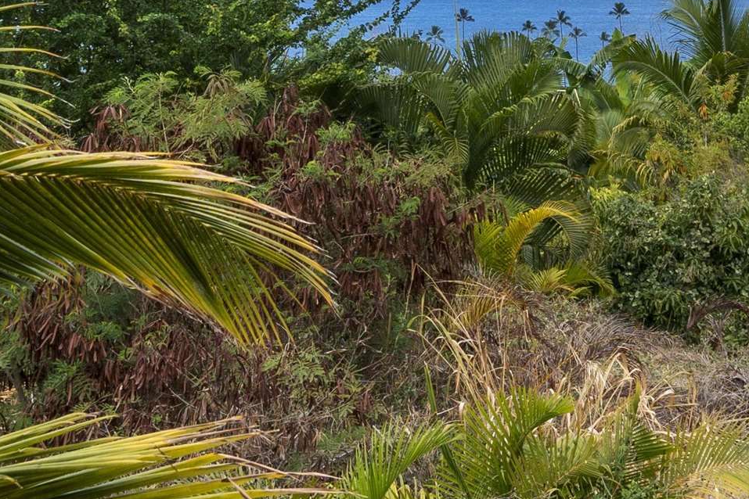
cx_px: 837
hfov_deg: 12.1
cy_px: -75
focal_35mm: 167
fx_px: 3474
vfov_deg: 8.2
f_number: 8
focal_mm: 35
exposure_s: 1/400
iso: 100
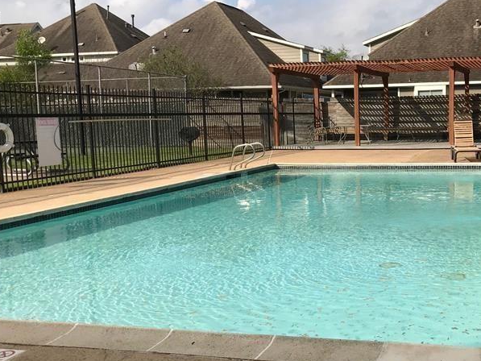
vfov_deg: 30.3
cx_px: 375
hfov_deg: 38.4
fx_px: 667
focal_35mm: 48
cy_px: 191
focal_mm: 3.99
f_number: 1.8
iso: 20
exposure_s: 1/2994
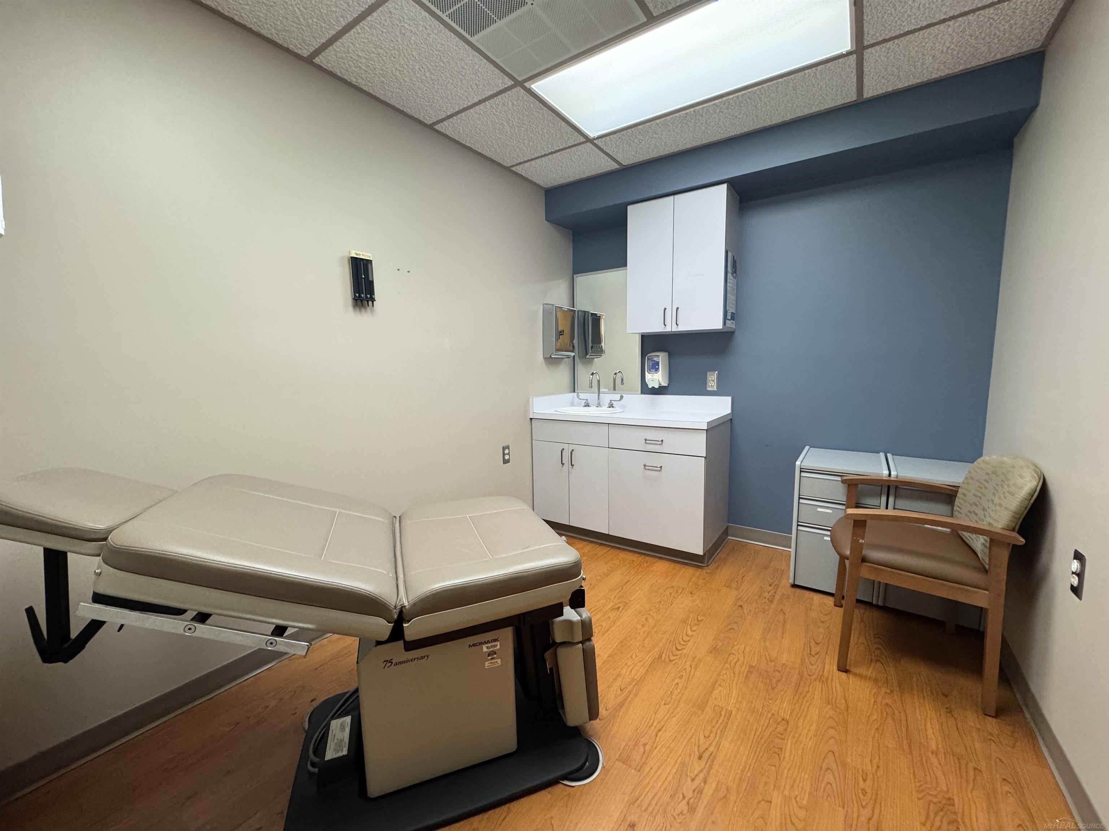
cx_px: 554
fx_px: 449
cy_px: 416
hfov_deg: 102.1
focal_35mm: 14
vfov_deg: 85.7
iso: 250
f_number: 2.2
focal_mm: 2.22
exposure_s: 1/120
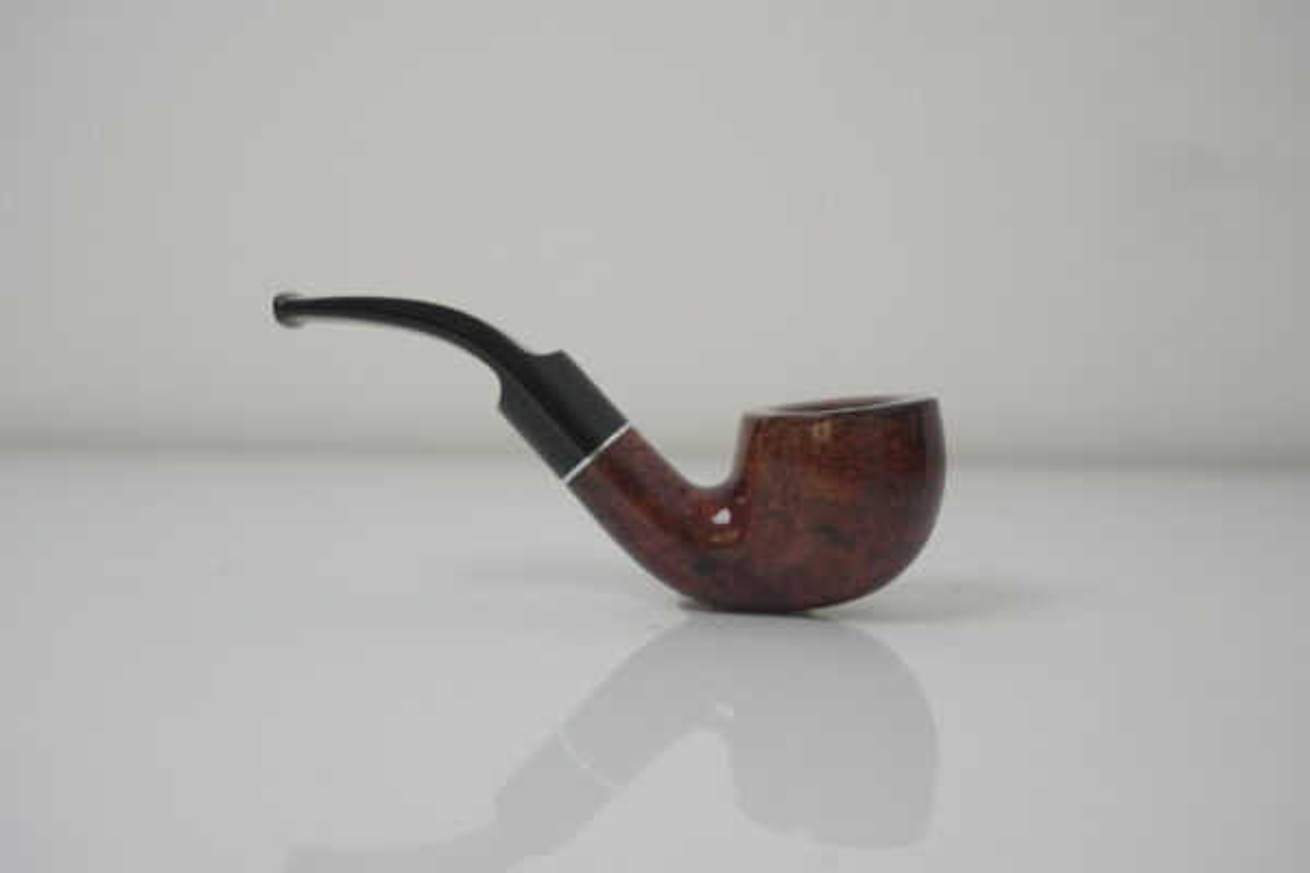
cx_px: 655
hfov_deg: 41.9
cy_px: 436
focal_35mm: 47
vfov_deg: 28.6
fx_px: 1710
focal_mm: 47
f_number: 5.6
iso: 500
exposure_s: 1/125
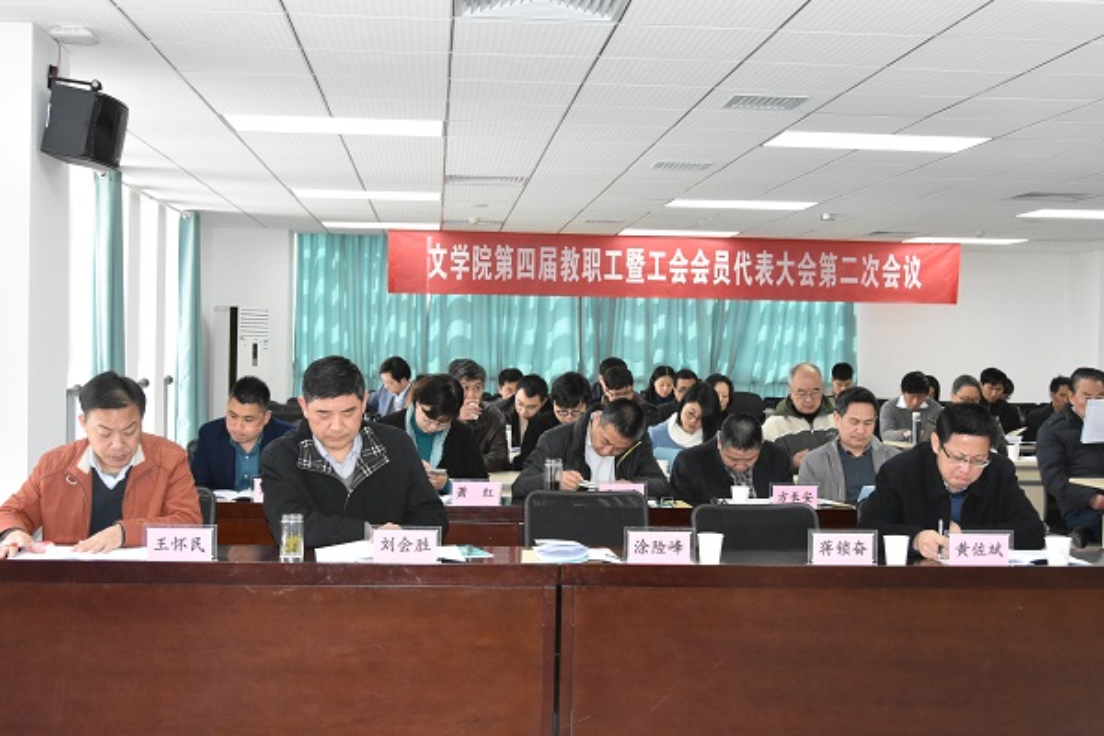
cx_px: 552
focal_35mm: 46
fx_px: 1426
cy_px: 368
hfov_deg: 42.3
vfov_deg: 28.9
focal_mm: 31
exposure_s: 1/250
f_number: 7.1
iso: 3200
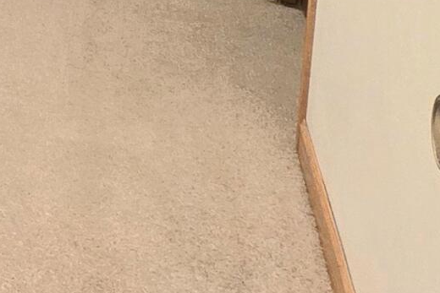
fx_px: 954
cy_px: -453
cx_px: -496
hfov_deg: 17.0
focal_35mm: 78
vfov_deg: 12.6
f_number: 1.9
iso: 250
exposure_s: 1/60.2
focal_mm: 2.2
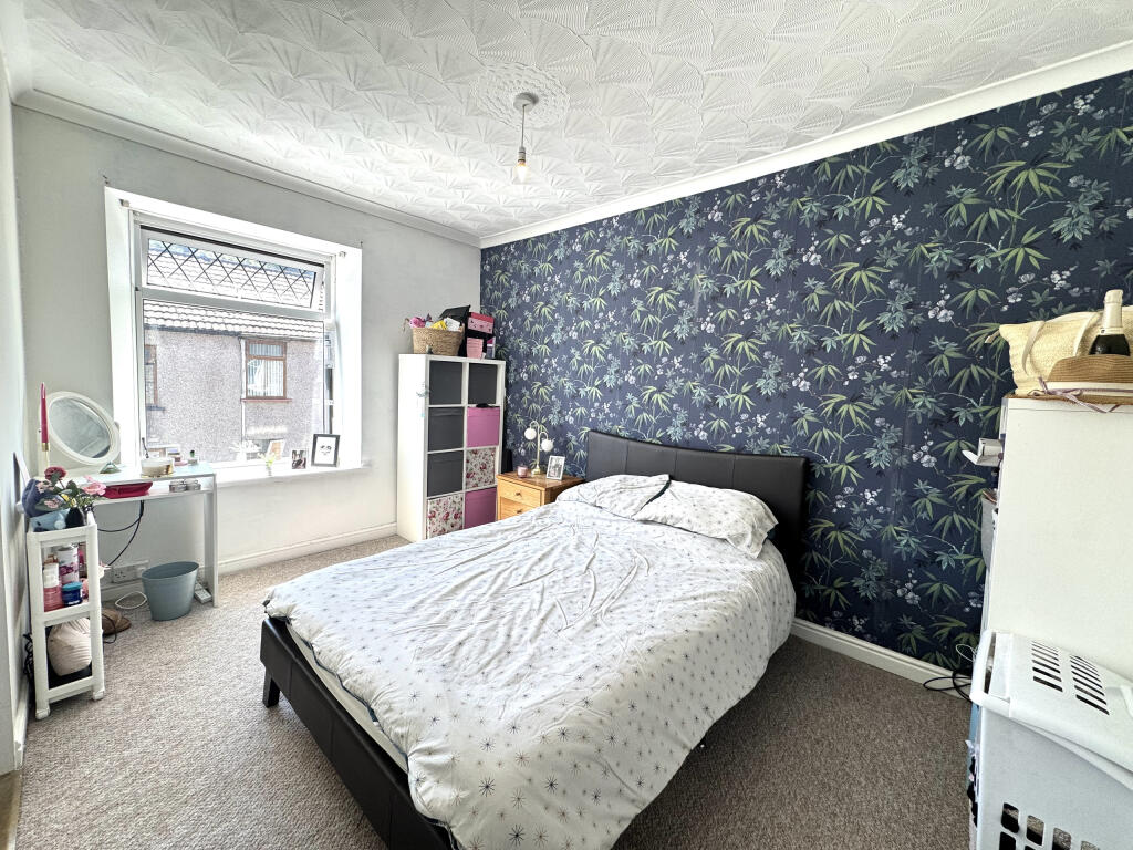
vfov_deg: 85.7
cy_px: 425
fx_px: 458
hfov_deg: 102.1
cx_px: 566
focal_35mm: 14
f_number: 2.2
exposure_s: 1/100
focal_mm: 2.22
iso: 50
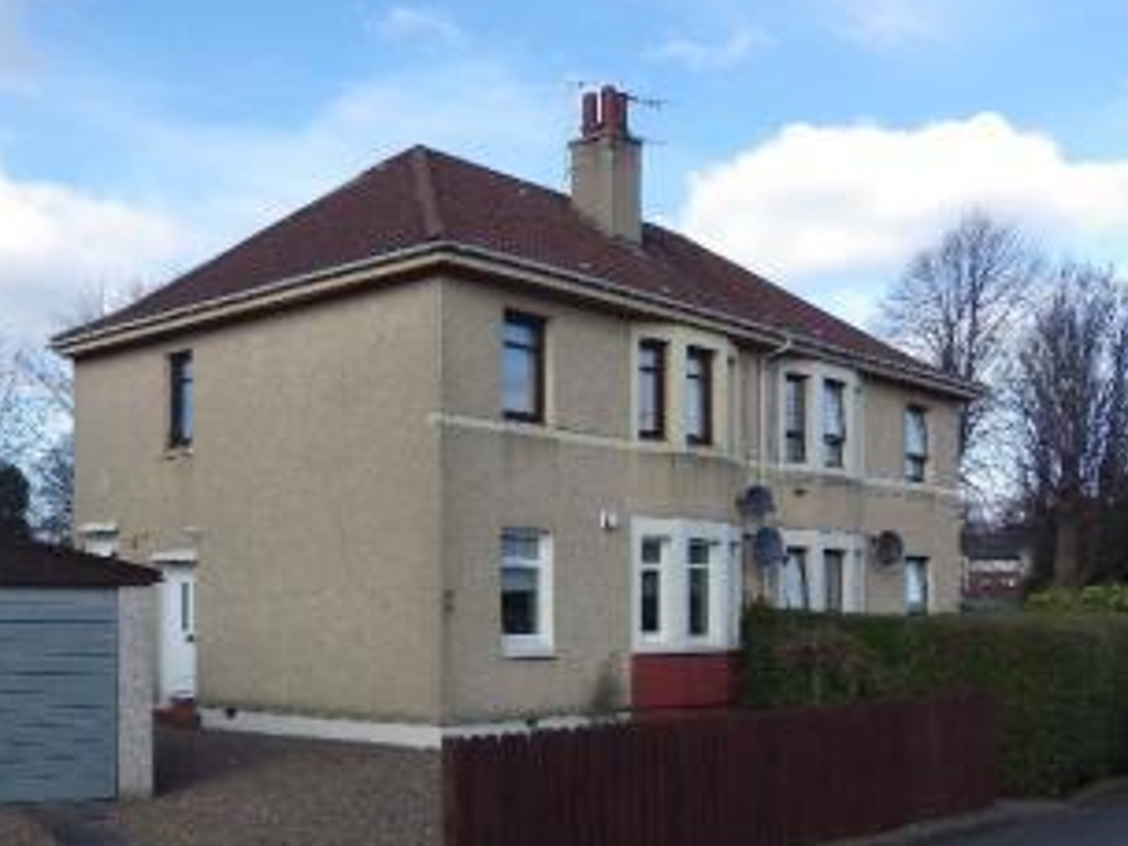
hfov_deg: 45.0
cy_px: 583
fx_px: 1303
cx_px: 267
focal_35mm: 40
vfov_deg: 35.5
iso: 100
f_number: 3.1
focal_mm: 4
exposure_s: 1/800
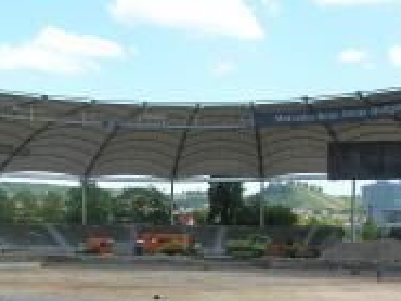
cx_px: 13
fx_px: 951
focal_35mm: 82
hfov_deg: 23.0
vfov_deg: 17.9
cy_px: 221
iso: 64
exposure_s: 1/304
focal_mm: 7.8
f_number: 4.8
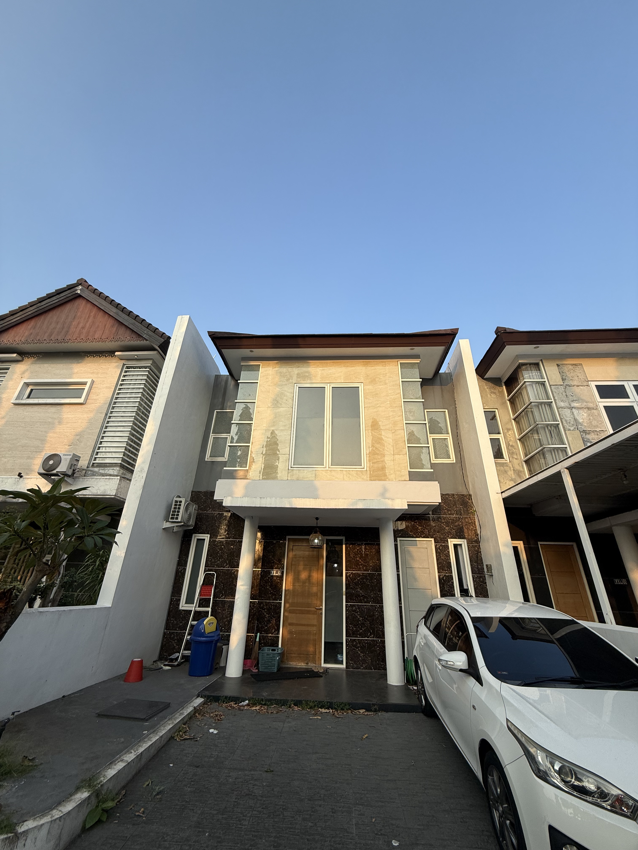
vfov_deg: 102.1
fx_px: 344
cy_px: 425
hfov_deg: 85.7
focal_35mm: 14
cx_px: 319
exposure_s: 1/502
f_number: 2.2
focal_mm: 2.22
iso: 50
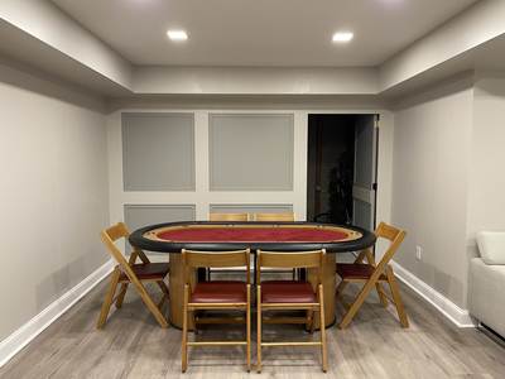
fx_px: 379
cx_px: 252
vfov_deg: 53.1
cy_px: 190
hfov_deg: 67.3
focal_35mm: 26
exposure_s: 1/60
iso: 160
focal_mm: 5.1
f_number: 1.6
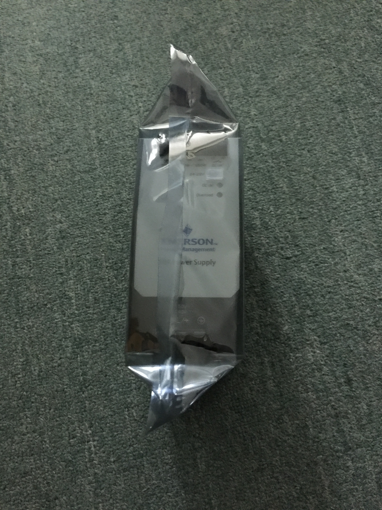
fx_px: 427
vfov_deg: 61.7
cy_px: 255
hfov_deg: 48.2
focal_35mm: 29
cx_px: 191
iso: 160
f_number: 2.2
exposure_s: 1/4
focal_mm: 4.15
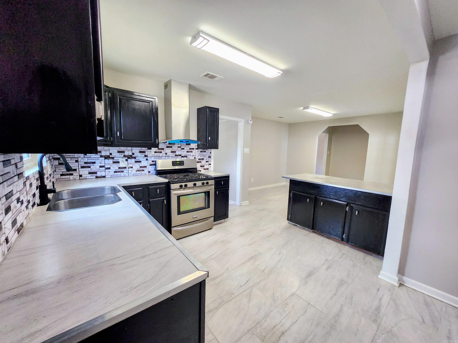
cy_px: 172
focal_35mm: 13
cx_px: 229
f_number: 2.2
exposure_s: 1/60
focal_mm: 1.74
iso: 160
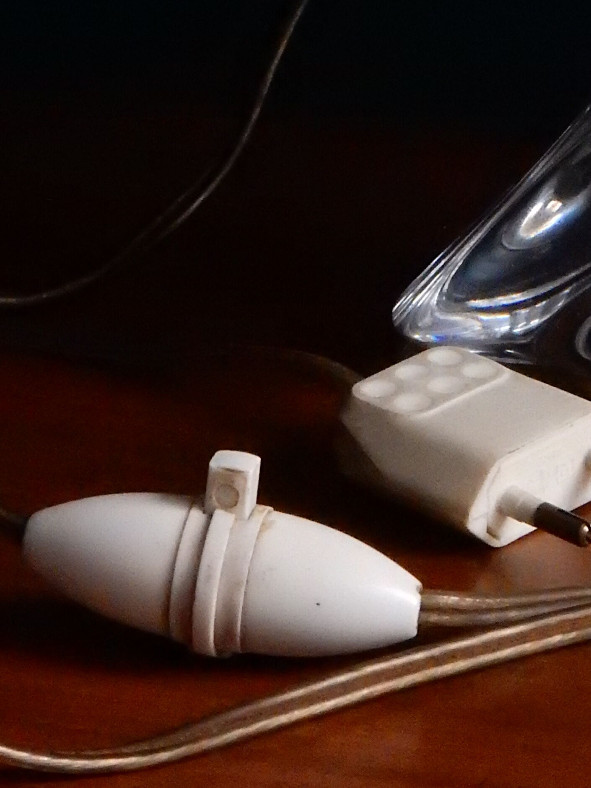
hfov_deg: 8.5
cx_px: 523
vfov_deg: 11.2
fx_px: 3961
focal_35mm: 174
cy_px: -44
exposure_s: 1/50
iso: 1600
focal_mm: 12.6
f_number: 4.8
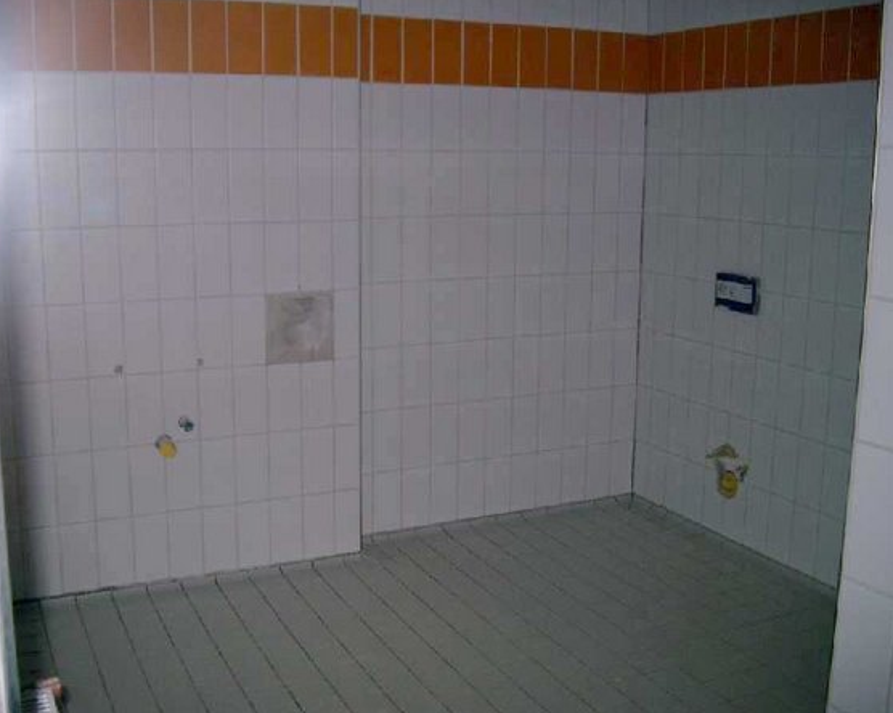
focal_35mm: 39
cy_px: 355
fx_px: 1030
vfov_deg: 38.2
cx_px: 416
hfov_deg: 46.8
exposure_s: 1/60
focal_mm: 7.6
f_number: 2.6
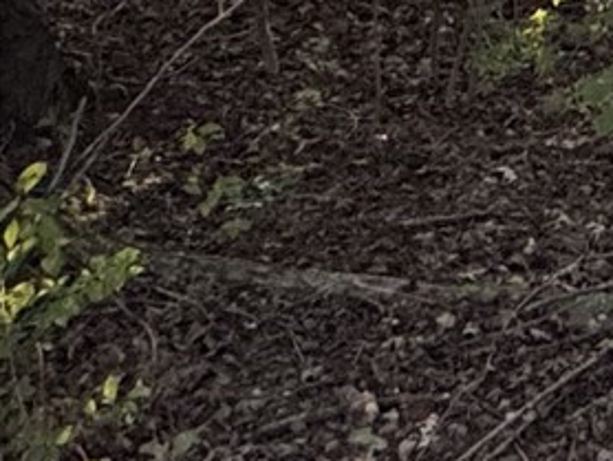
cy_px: -704
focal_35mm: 103
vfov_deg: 11.5
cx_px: 981
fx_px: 1826
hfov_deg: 16.9
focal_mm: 2.22
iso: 320
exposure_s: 1/95
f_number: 2.2
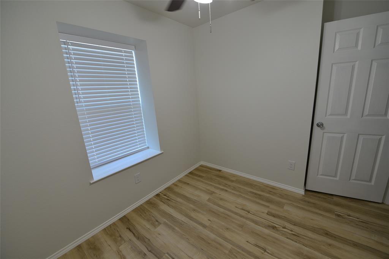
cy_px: 130
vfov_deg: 81.2
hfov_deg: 104.3
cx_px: 194
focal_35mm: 14
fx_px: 151
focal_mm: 14
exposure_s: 1/125
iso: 400
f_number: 5
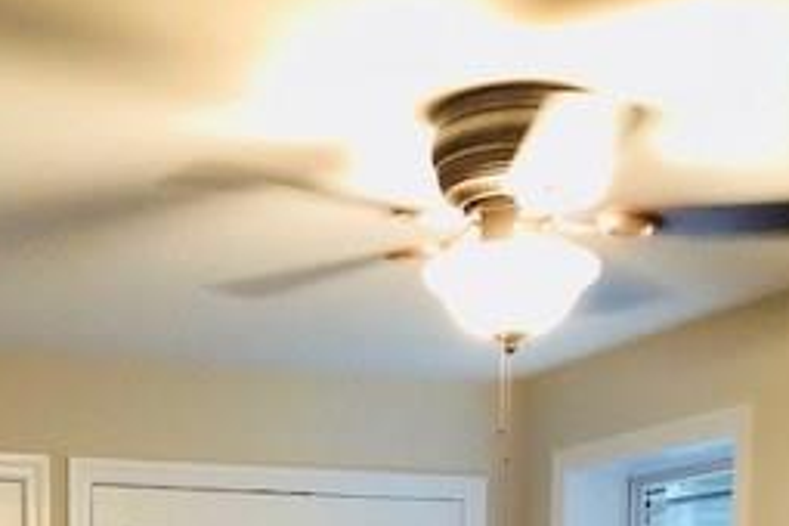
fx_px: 1600
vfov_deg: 16.7
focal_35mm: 73
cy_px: 829
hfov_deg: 27.4
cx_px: 217
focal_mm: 3.99
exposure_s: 1/15
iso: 80
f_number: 1.8
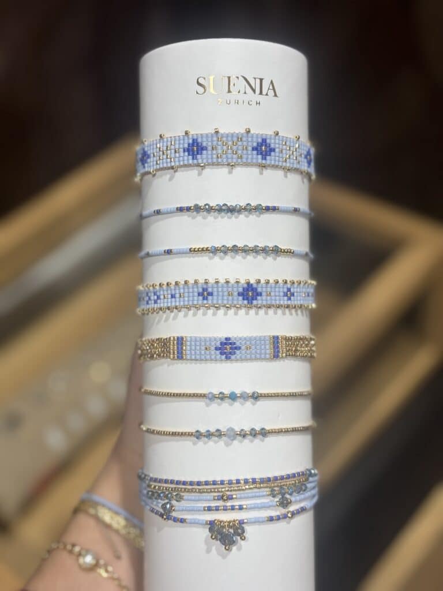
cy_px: 296
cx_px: 222
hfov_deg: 28.0
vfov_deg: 36.8
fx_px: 887
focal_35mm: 52
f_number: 1.6
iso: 32
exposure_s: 1/199
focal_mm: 5.96
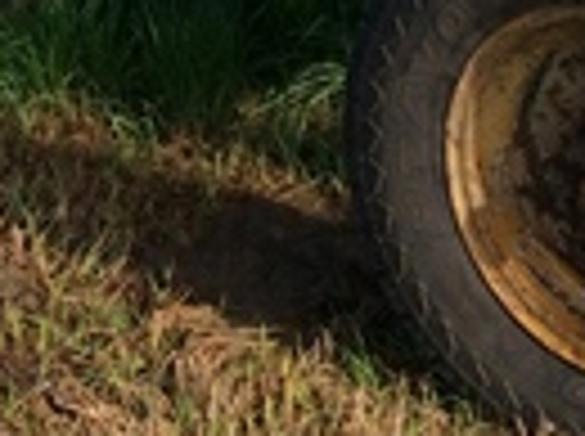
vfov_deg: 8.7
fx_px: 2750
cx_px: 446
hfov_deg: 12.1
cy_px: -384
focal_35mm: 163
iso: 32
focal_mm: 3.3
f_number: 2.4
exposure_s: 1/1040
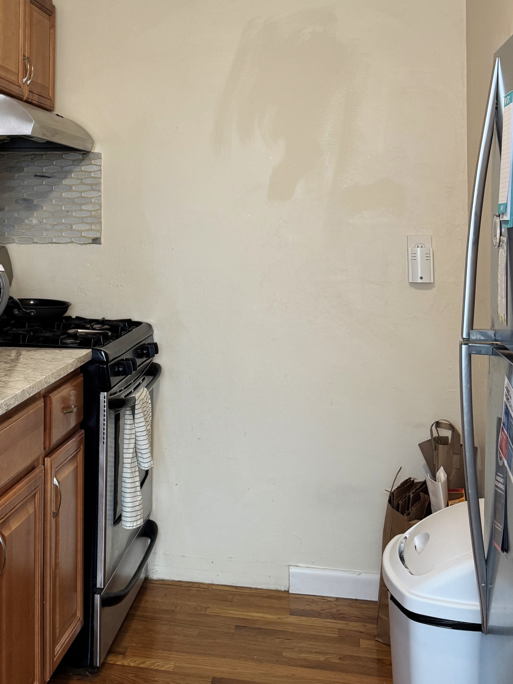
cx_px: 115
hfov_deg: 30.3
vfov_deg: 39.4
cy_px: 176
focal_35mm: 47
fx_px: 929
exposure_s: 1/60
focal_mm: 6.76
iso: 200
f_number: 1.78
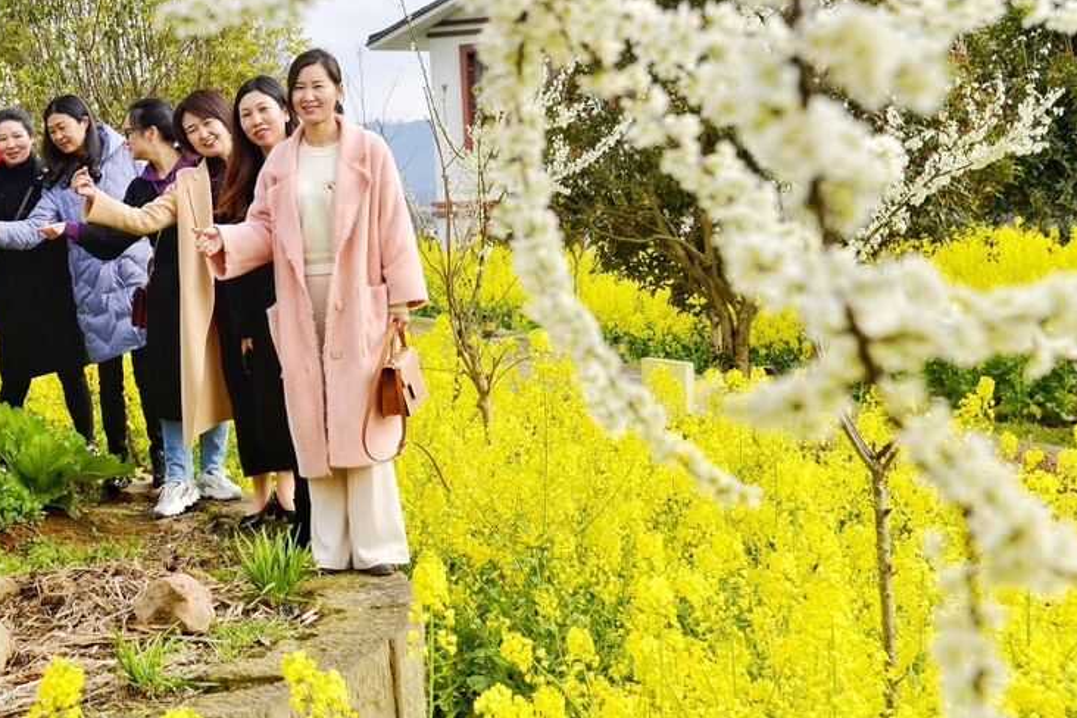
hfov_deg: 24.5
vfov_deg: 16.6
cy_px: 205
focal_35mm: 82
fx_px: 2453
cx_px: 300
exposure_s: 1/250
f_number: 5.6
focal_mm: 50
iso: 110
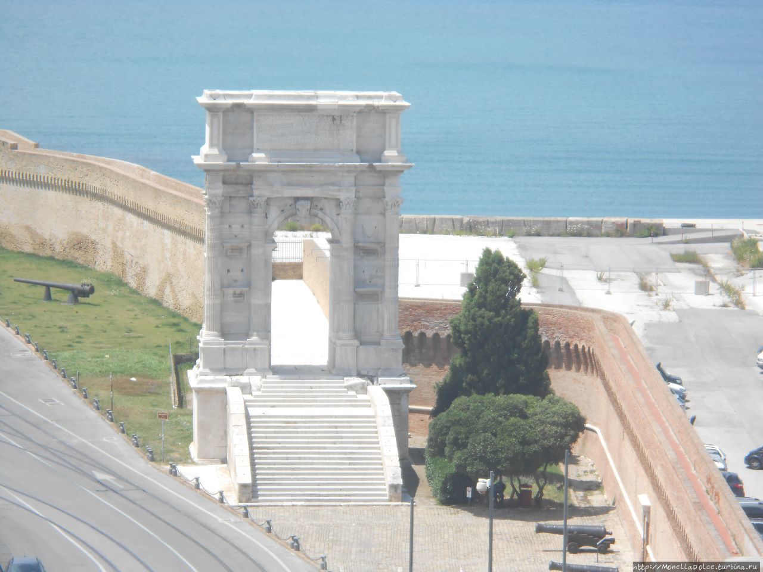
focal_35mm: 156
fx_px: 3439
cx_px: 382
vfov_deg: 9.5
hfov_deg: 12.7
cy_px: 286
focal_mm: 27.6
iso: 80
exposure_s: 1/160
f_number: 6.5
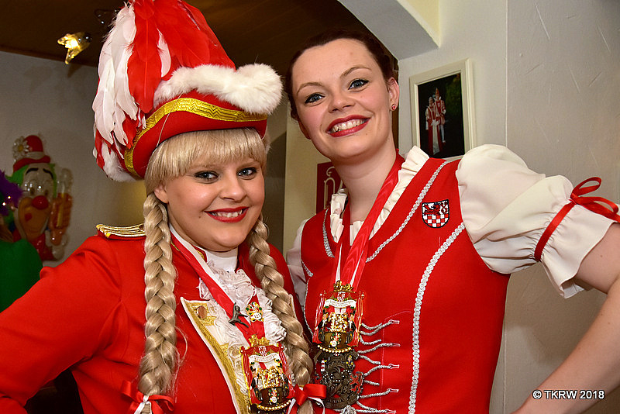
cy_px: 207
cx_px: 310
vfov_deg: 36.9
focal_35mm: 36
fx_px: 620
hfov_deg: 53.1
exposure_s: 1/400
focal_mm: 24
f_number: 3.8
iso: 800
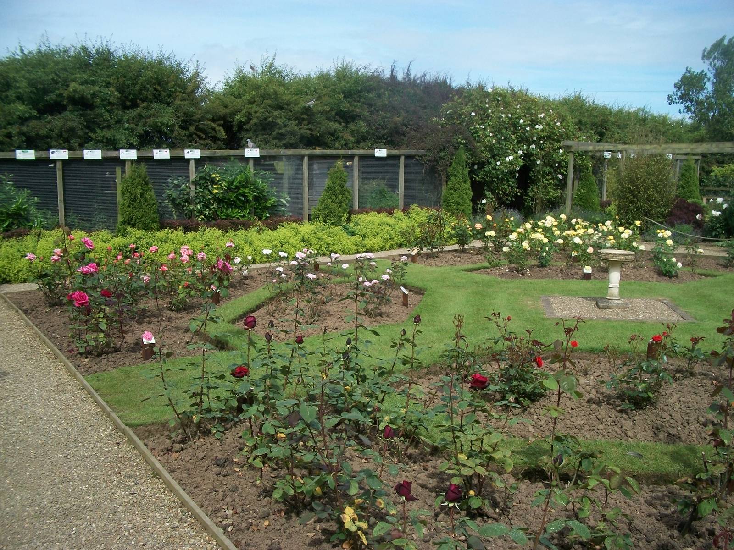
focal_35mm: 32
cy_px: 275
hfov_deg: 56.8
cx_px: 367
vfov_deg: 44.2
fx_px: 679
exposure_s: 1/320
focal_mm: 5.7
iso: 80
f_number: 5.5
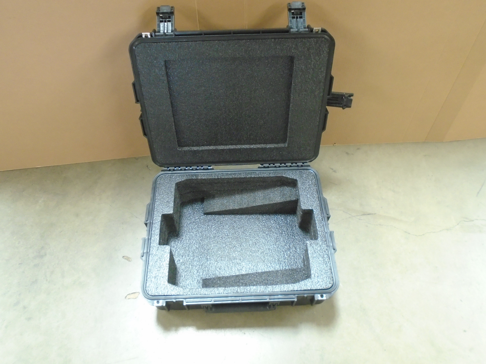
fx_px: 365
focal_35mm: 26
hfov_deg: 67.3
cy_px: 182
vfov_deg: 53.1
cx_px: 243
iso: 400
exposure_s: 1/8
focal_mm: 4.6
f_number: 3.2
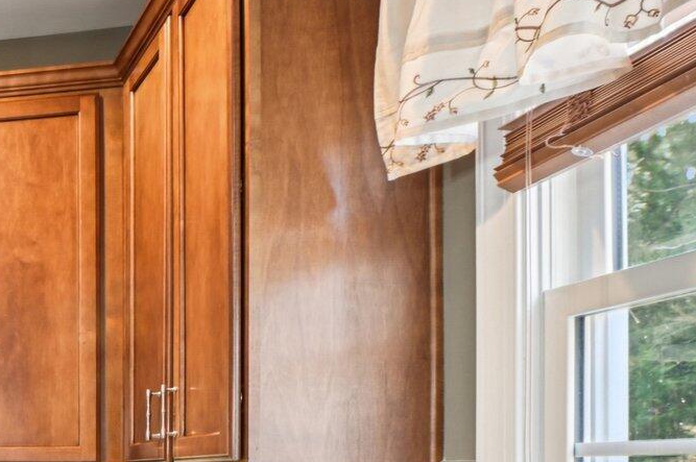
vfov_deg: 29.4
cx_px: -346
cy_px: 446
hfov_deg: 28.8
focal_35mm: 43
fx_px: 830
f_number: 9
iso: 200
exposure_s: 1/1.67
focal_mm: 14
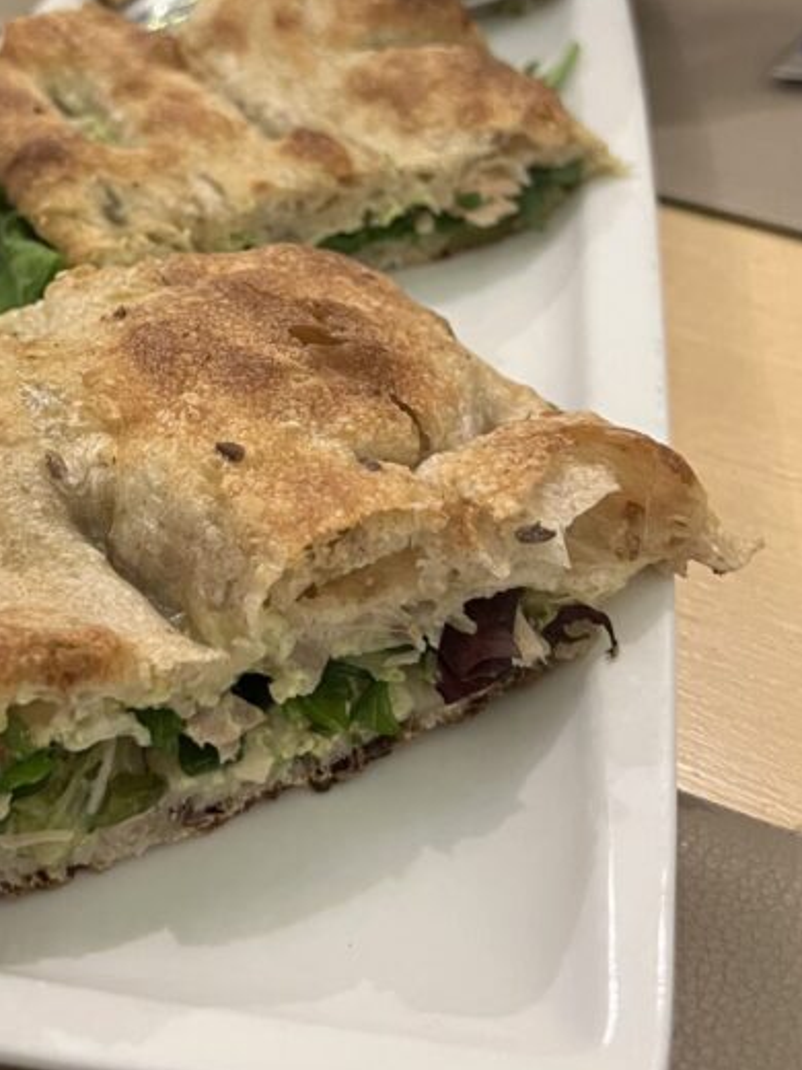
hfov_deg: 28.5
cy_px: 261
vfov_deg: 37.2
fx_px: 1545
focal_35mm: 50
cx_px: 162
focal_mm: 5.7
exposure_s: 1/50
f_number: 1.5
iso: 500
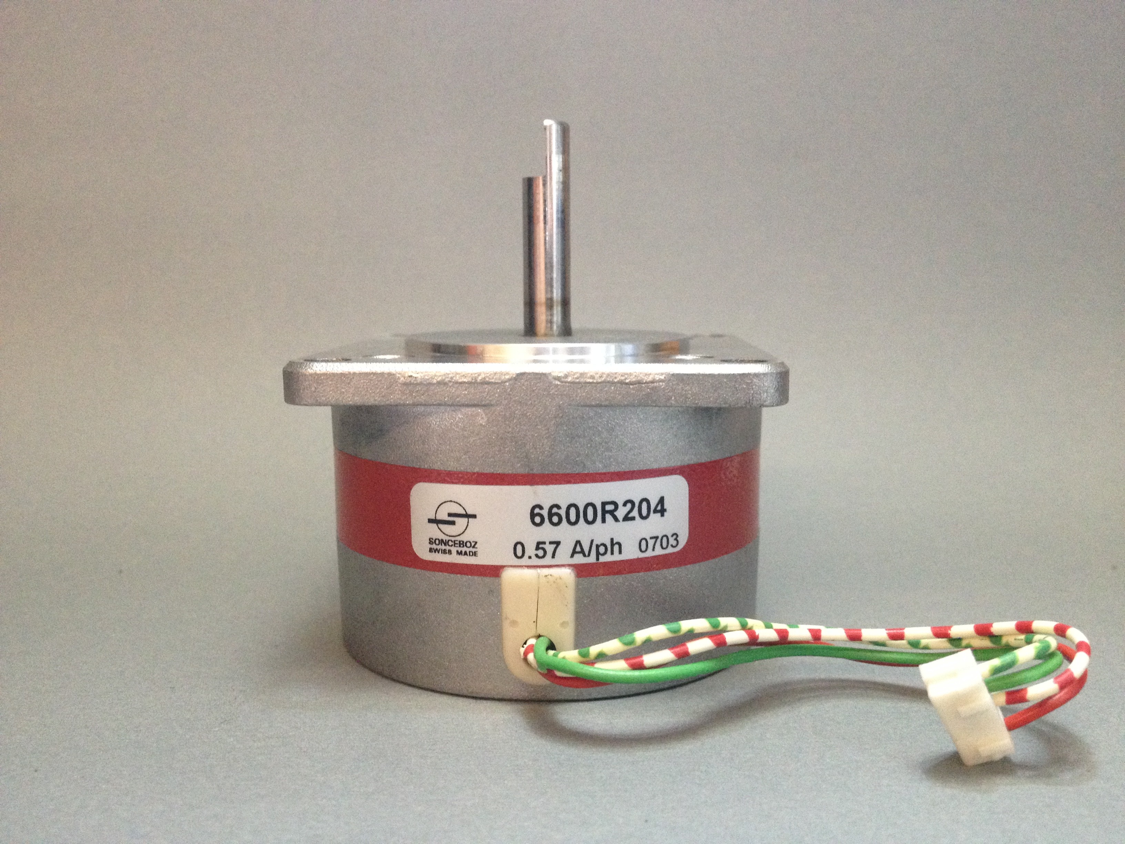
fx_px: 1137
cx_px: 562
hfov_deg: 52.6
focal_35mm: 35
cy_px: 422
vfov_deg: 40.7
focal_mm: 4.28
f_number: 2.4
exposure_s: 1/20
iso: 250
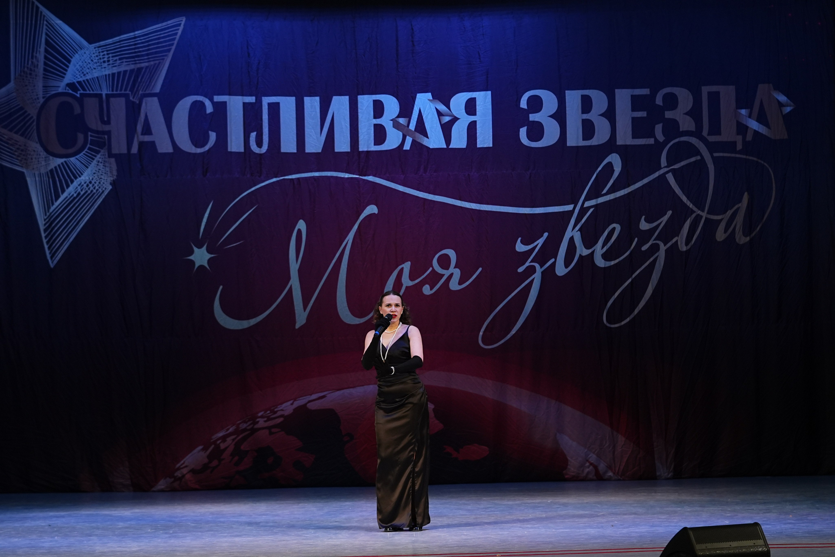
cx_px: 418
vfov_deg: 10.2
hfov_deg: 15.2
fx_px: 3131
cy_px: 278
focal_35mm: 135
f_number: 2.8
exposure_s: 1/400
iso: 1250
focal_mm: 90
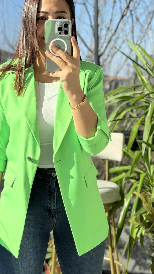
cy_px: 129
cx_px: 61
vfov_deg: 34.3
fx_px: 443
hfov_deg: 19.7
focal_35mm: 61
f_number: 1.78
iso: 64
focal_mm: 6.86
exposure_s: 1/832
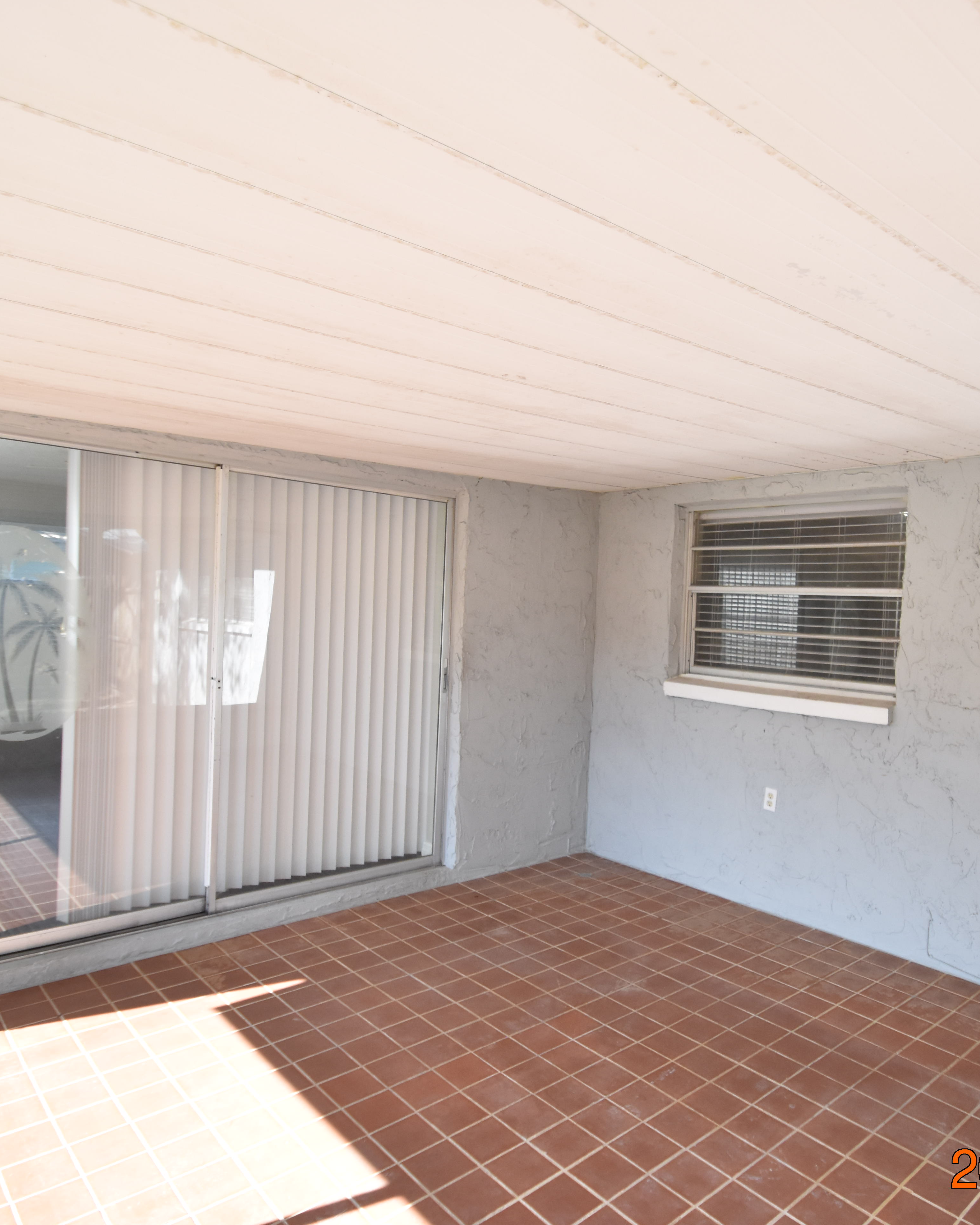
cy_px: 627
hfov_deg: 62.4
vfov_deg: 75.0
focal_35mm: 22
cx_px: 599
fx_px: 798
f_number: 3.5
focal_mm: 10
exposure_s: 1/500
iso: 800
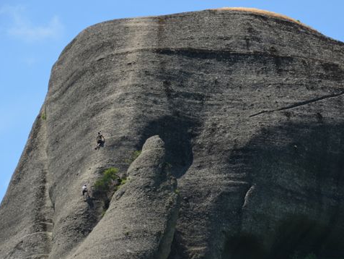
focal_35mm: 251
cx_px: 206
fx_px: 2495
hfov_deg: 7.9
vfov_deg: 5.9
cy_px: 130
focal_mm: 130
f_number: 9
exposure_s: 1/320
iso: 100
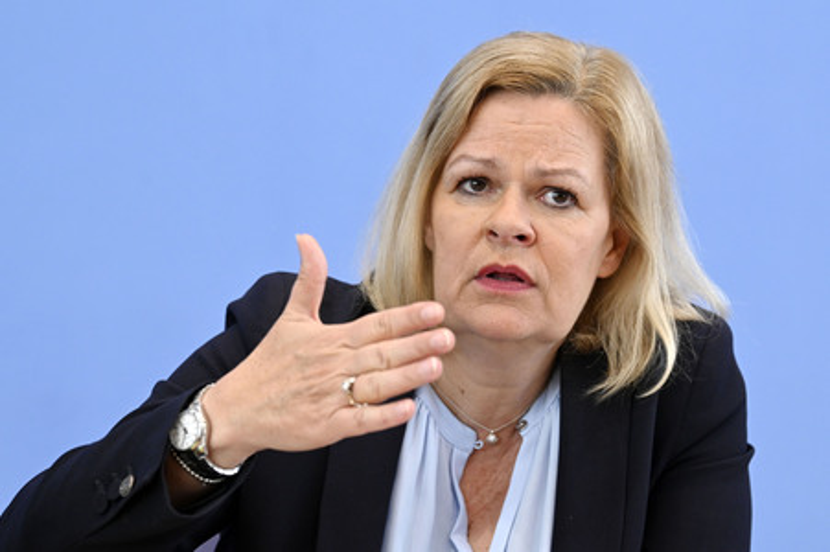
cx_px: 415
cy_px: 276
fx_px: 3110
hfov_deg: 15.2
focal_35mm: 135
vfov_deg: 10.1
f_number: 5.6
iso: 3200
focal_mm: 135
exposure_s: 1/800
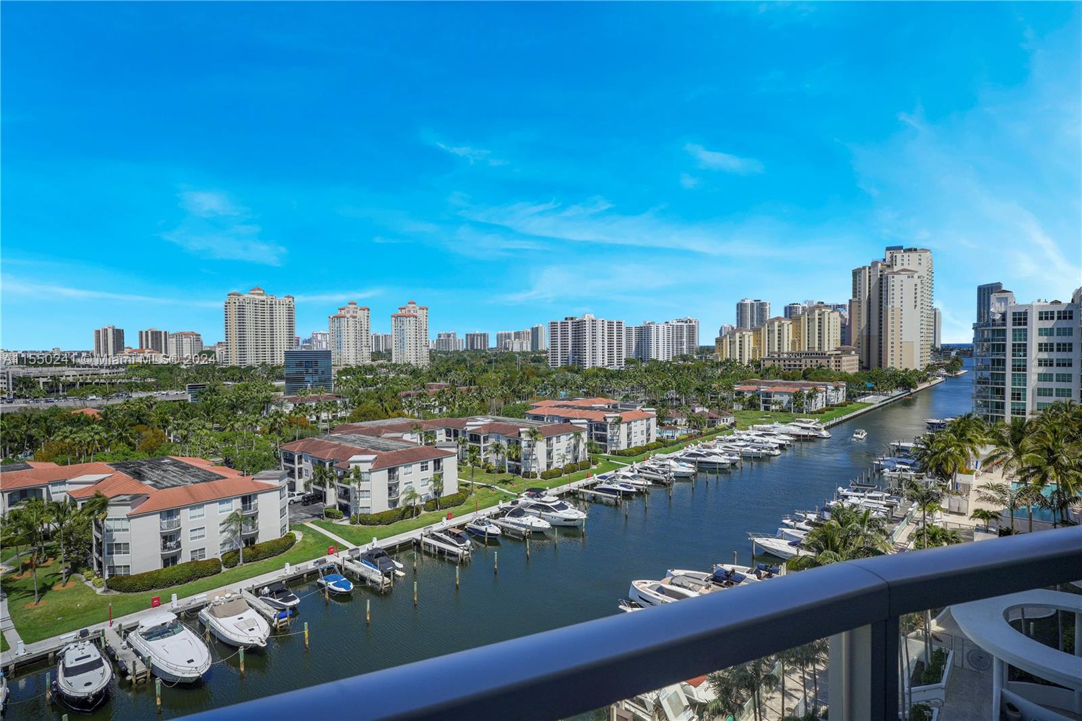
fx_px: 601
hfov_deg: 84.0
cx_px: 541
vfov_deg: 61.9
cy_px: 360
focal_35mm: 20
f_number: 9
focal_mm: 20
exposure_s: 1/800
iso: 100
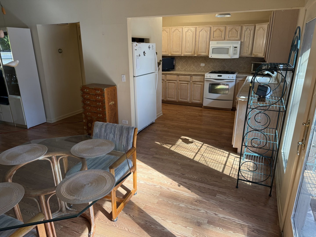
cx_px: 158
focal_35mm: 24
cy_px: 118
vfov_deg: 56.8
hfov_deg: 71.6
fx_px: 219
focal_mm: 6.76
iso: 100
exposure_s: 1/243
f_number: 1.78
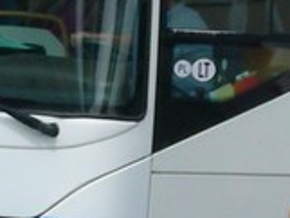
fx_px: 6020
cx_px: 625
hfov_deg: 2.7
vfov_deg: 2.1
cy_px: -9
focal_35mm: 718
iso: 50
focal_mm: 18.9
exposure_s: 1/628
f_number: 4
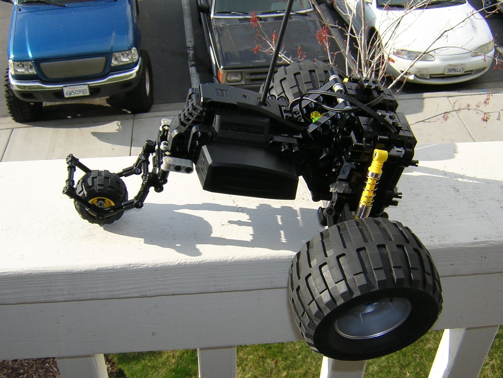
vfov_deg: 33.6
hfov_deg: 43.9
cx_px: 252
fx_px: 625
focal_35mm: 43
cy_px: 189
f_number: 5.6
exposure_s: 1/211
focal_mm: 5.6
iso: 100
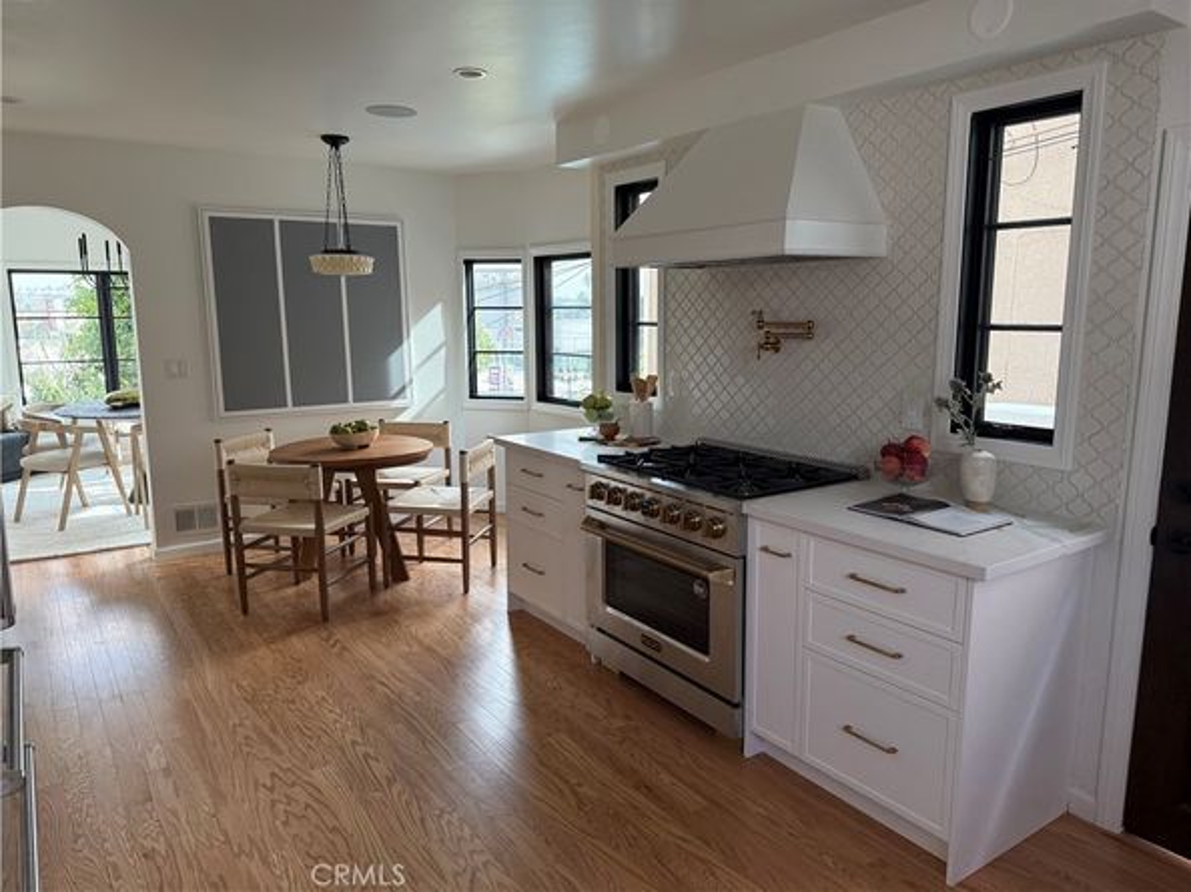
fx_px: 825
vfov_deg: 56.8
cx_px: 596
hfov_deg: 71.6
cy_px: 446
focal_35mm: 24
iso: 160
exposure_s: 1/212
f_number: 1.78
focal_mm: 6.76
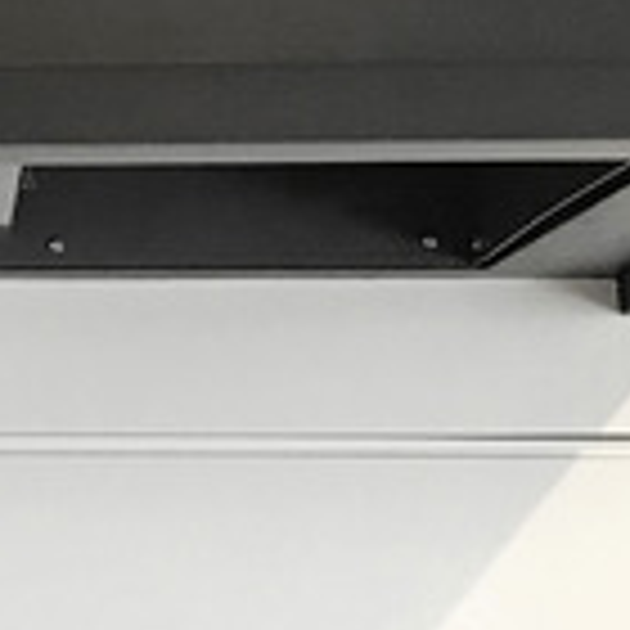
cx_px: -266
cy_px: 434
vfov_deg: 12.6
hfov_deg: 12.2
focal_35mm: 138
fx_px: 2842
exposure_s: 1/15
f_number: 1.8
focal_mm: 3.99
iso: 50
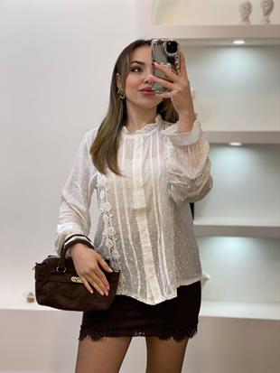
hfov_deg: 28.0
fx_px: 561
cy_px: 186
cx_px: 140
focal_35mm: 52
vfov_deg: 36.8
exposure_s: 1/100
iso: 80
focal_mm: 6
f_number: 2
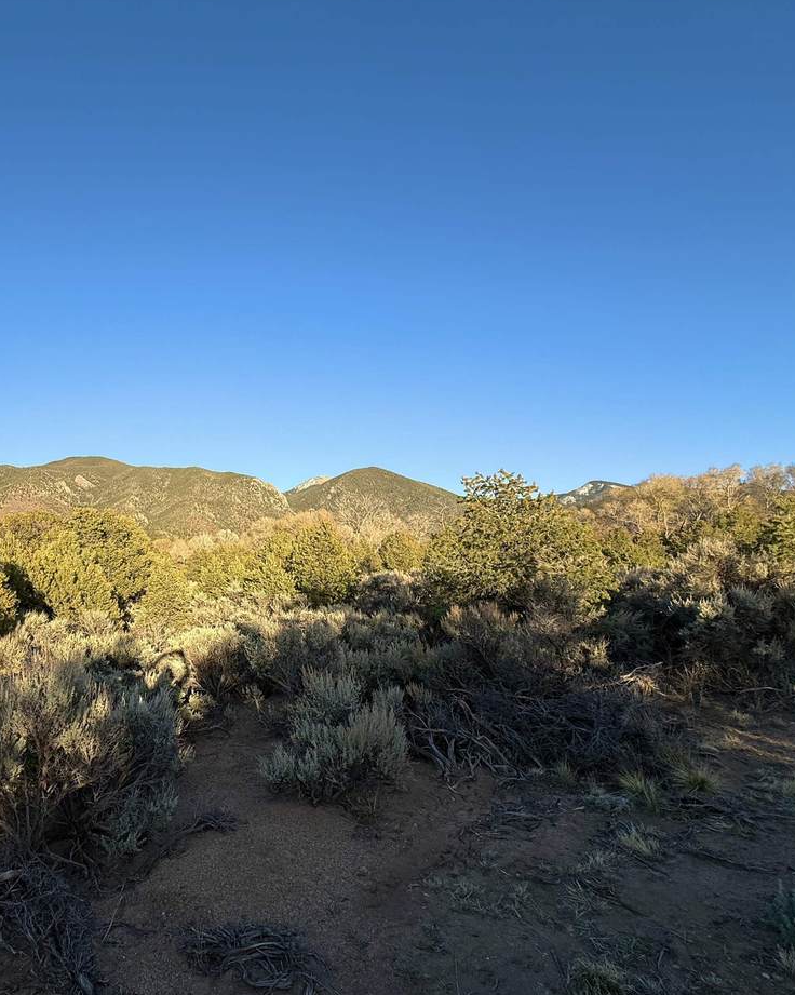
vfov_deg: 83.3
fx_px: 559
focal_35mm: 19
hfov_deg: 68.0
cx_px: 239
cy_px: 503
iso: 50
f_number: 2.2
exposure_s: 1/686
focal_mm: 2.22
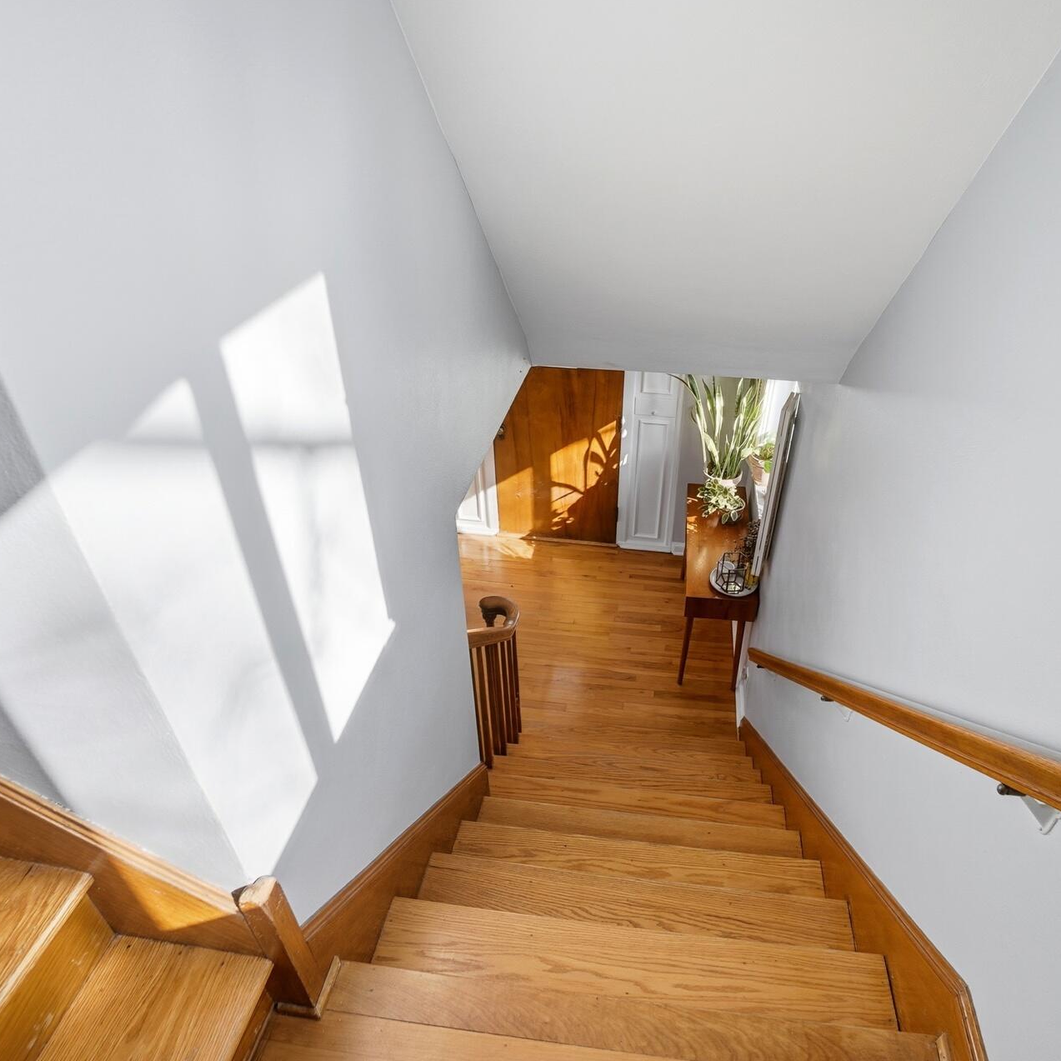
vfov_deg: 74.8
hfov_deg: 74.4
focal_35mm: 20
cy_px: 534
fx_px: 694
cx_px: 608
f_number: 4
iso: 100
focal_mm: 10
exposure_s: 1/1250
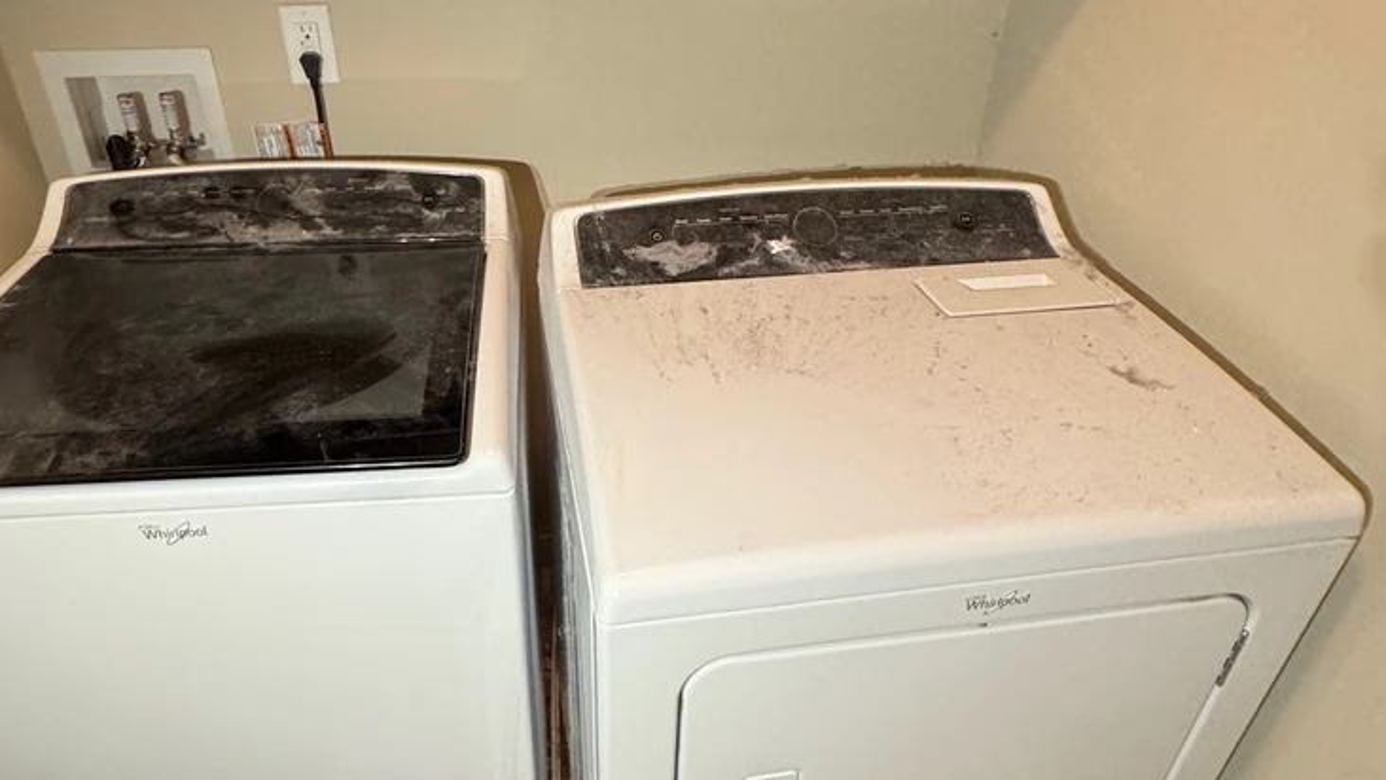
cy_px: 394
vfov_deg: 46.0
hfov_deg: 73.9
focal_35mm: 25
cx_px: 625
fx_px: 919
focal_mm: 2.22
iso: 320
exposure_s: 1/120
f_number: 2.2
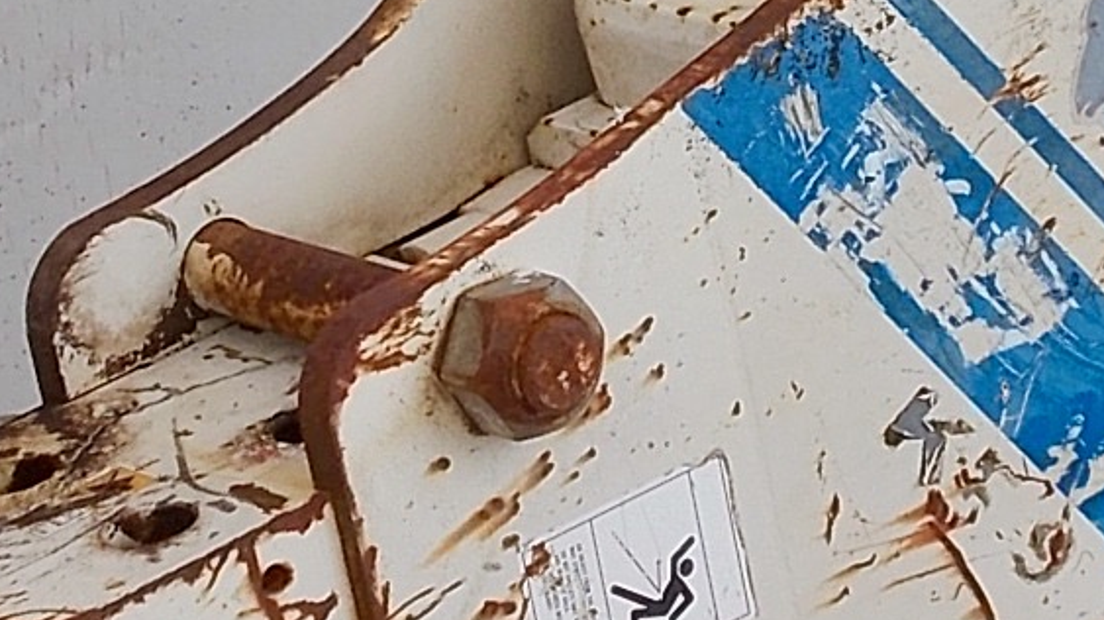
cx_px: 527
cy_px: -37
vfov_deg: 5.5
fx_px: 6437
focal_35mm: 220
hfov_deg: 9.8
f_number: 4.5
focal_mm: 9
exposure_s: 1/100
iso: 80
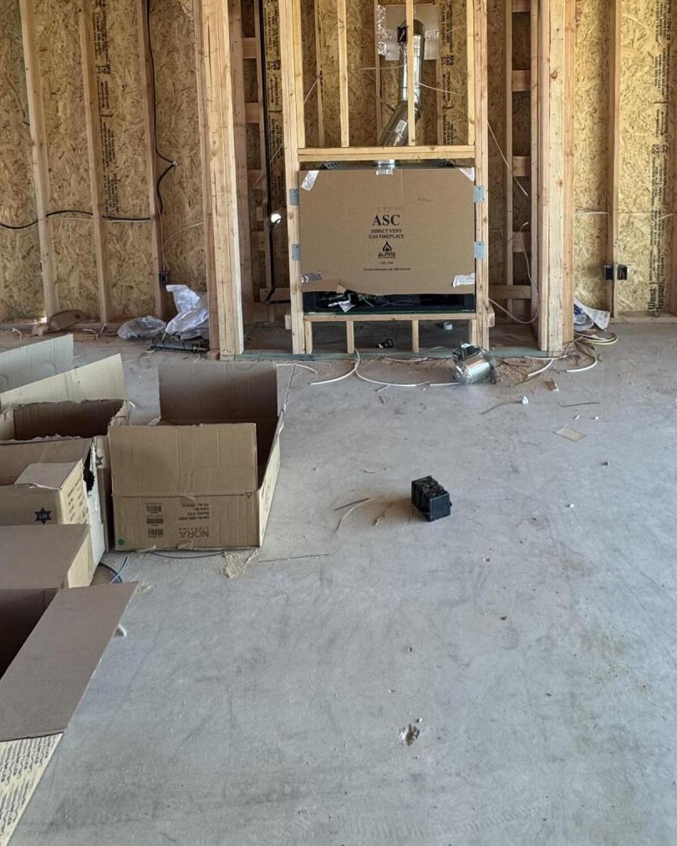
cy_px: 174
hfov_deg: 53.1
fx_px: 676
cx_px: 381
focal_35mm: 27
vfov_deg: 59.2
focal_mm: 2.22
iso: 160
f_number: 2.2
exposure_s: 1/99
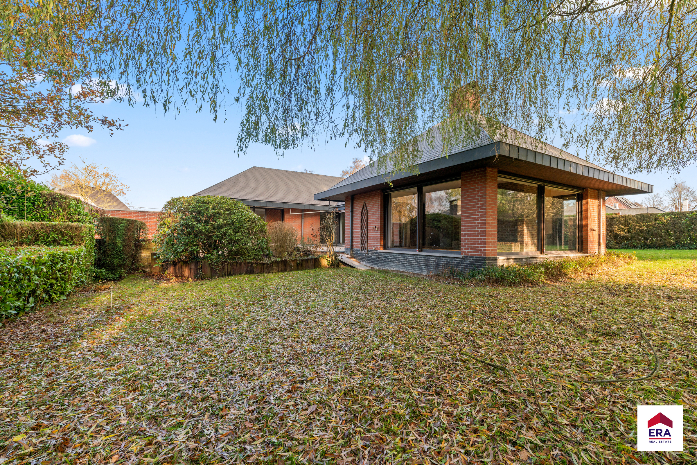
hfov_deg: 96.7
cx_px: 348
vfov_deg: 73.8
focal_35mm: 16
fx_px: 310
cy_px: 232
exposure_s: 1/40
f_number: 11
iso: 250
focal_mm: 16
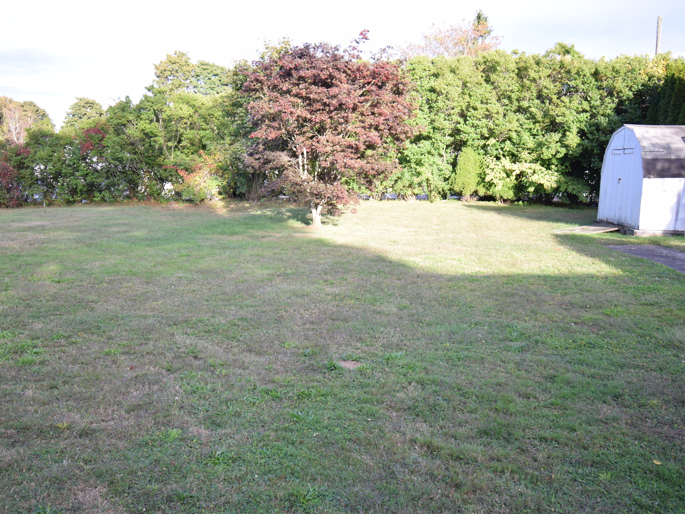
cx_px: 303
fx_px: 653
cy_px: 257
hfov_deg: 55.2
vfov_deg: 42.9
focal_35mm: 33
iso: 400
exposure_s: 1/200
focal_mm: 20
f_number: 5.6
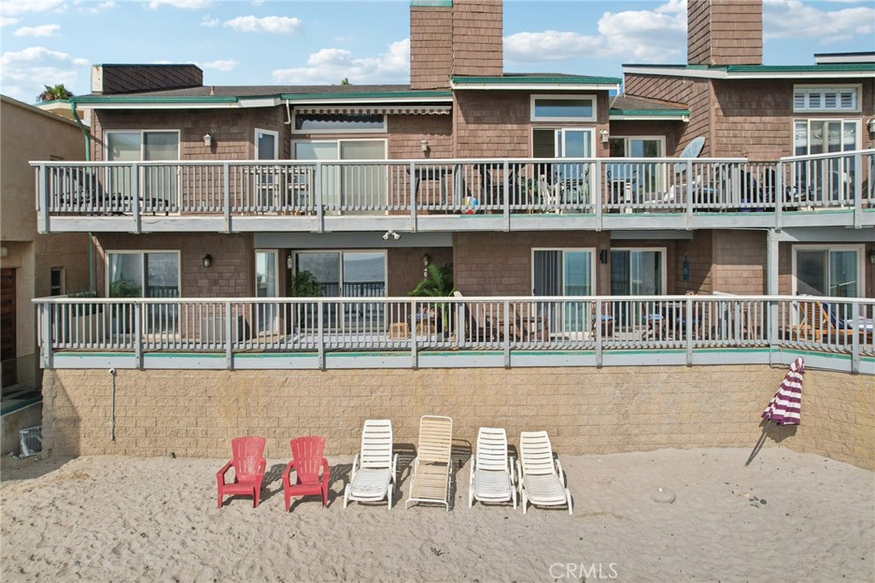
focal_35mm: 22
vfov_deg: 57.2
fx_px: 535
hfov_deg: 78.6
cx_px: 438
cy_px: 292
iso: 100
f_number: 2.8
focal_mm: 8.38
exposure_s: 1/3000
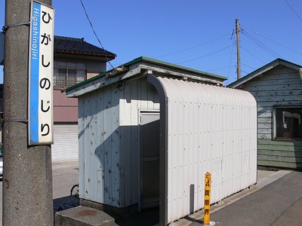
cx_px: 151
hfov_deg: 52.6
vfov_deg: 40.7
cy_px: 113
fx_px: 305
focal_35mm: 35
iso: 80
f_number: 6.3
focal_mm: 7.4
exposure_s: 1/400
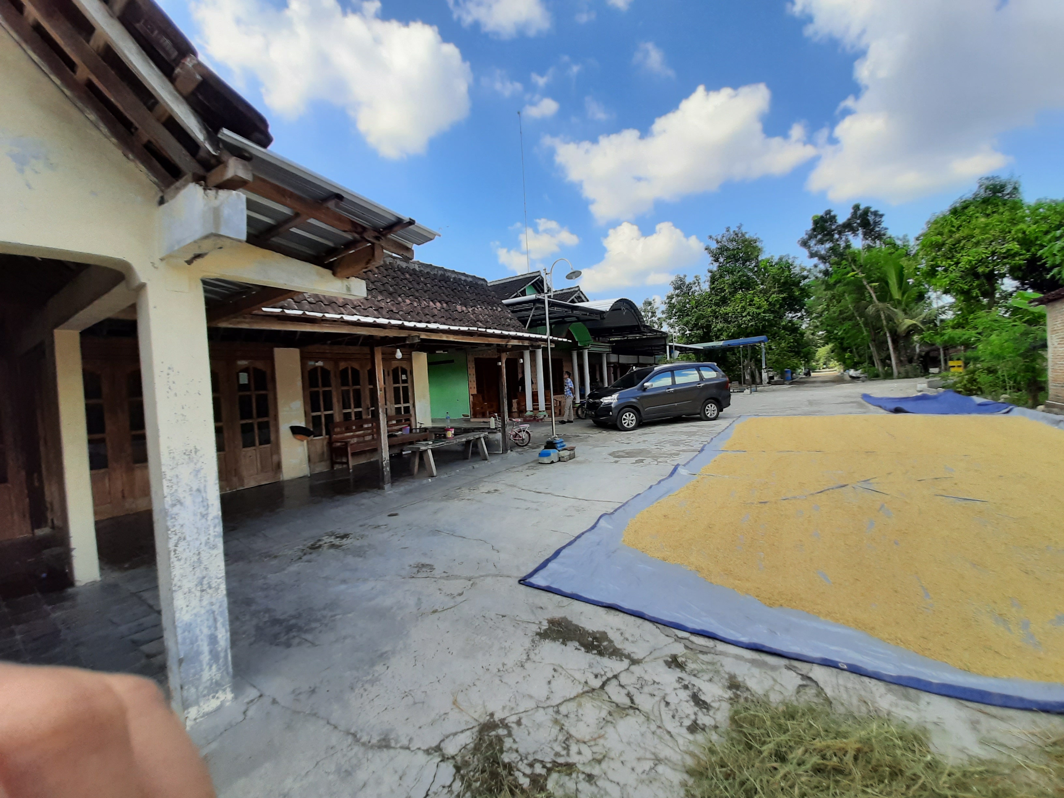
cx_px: 532
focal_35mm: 13
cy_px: 399
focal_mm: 1.42
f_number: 2.2
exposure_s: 1/747
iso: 40
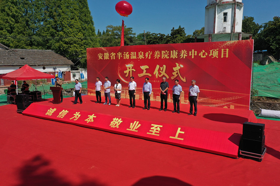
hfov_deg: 65.5
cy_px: 93
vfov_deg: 46.3
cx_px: 140
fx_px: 218
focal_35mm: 28
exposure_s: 1/800
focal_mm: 10.26
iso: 100
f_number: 6.3
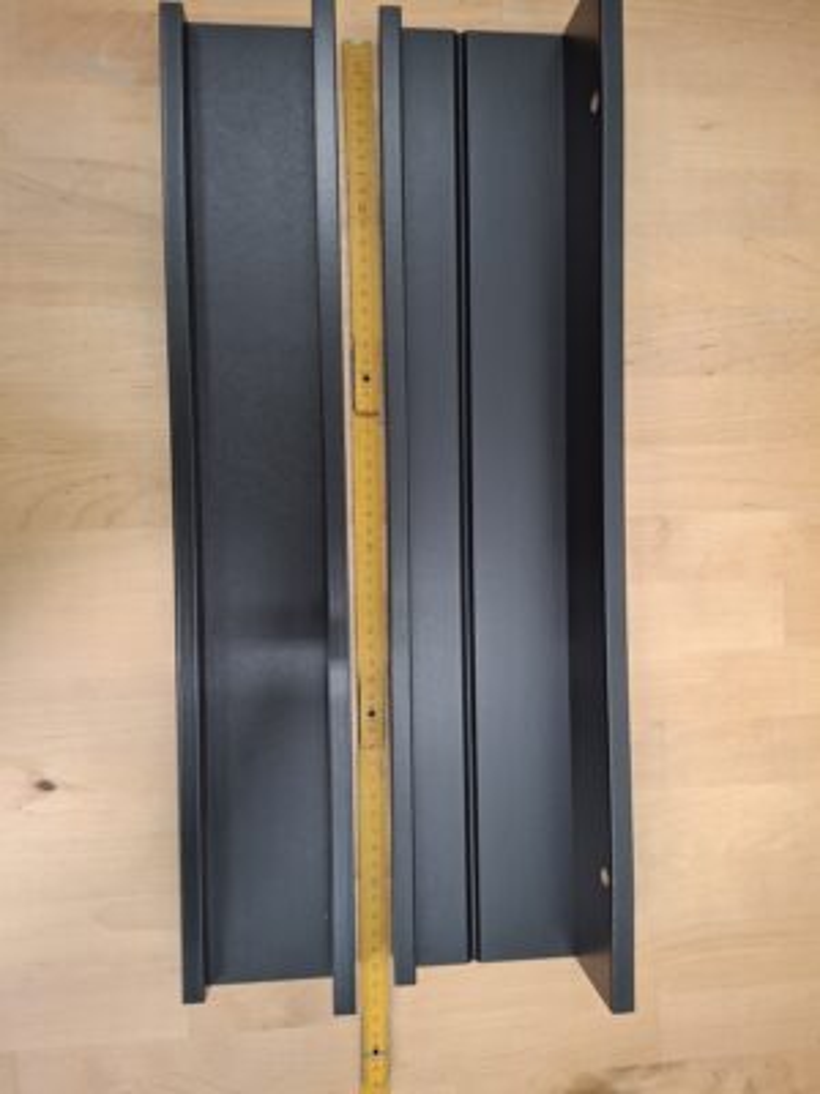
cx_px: 410
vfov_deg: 73.9
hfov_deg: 58.9
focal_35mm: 23
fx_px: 726
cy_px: 547
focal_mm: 5.54
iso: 250
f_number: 1.8
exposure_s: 1/33
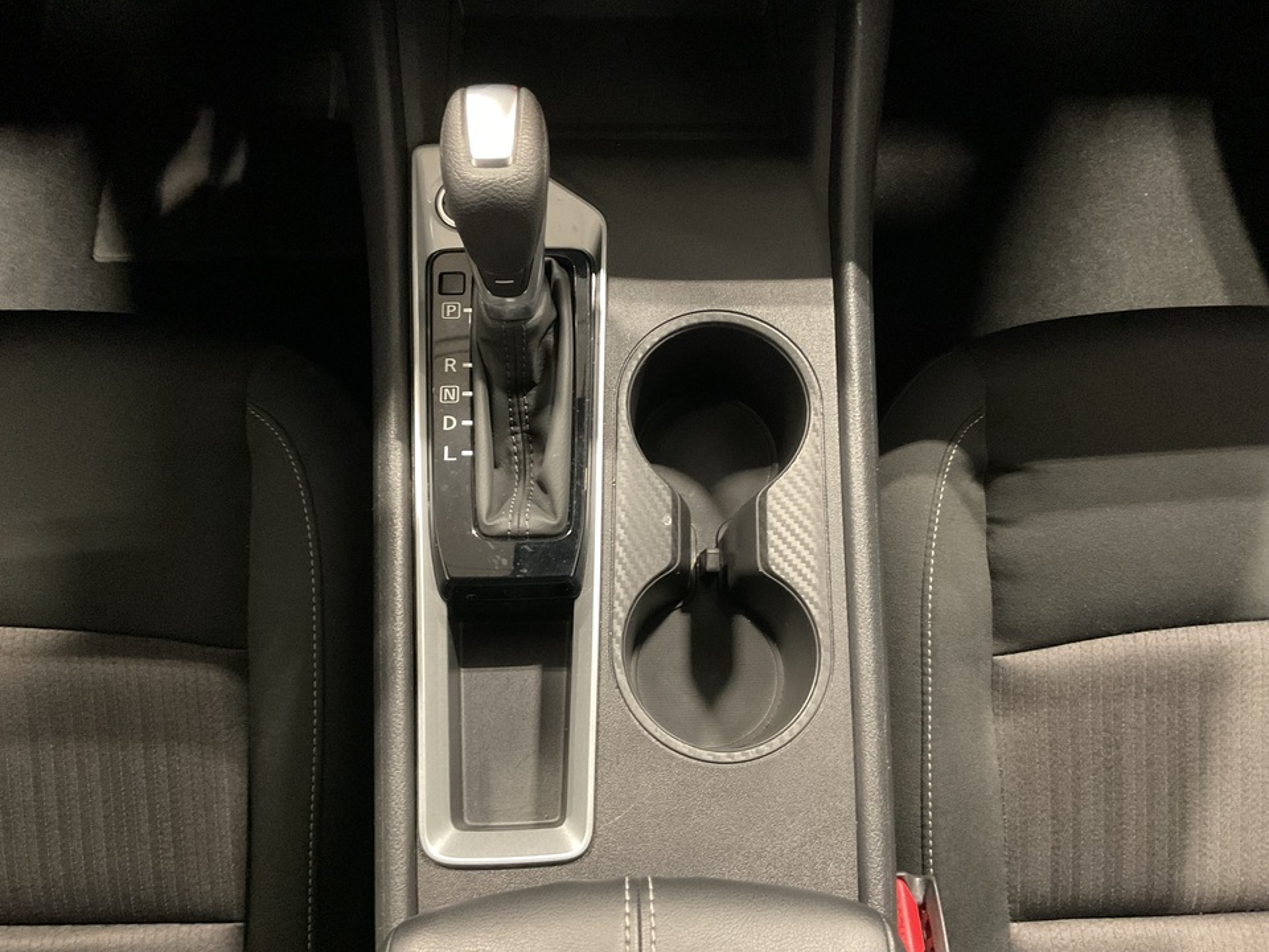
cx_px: 634
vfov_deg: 48.2
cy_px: 476
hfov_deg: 61.7
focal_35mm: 29
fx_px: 1063
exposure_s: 1/25
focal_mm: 3
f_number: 1.8
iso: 400
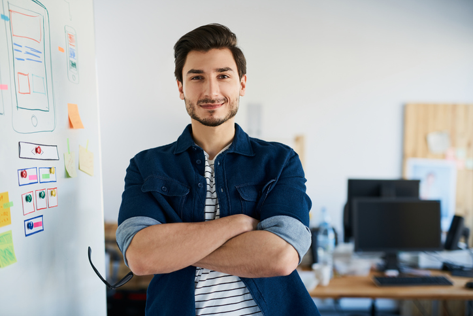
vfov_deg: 27.0
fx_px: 657
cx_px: 236
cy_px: 158
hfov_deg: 39.6
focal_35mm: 50
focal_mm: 50
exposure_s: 1/200
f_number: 1.7
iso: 250
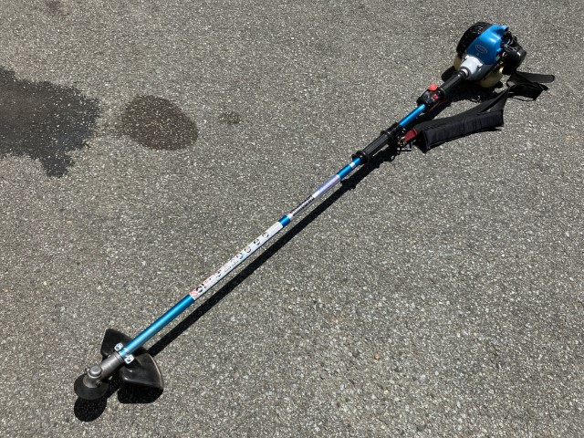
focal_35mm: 28
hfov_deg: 63.4
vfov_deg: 49.7
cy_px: 219
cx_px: 292
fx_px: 472
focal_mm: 3.99
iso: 32
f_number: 1.8
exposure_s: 1/2433
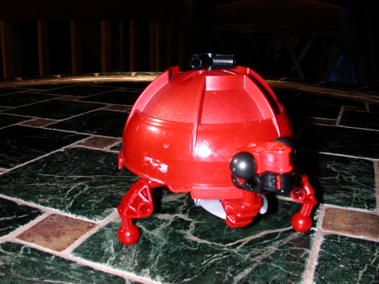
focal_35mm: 37
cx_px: 190
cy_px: 142
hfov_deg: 50.1
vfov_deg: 38.7
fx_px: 405
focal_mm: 5.6
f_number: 4.5
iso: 100
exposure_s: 1/59.9
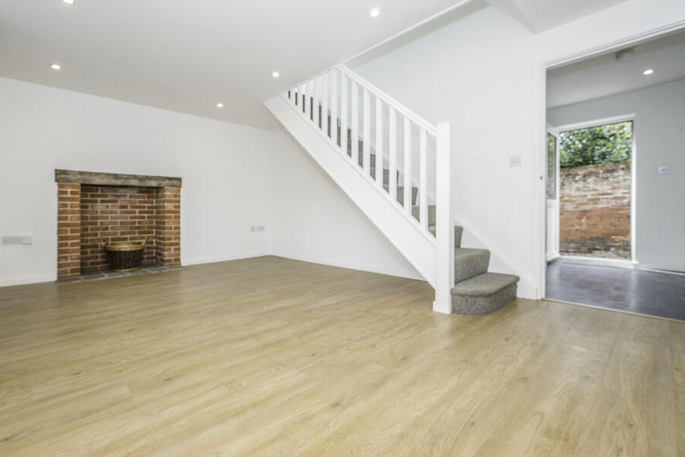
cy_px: 219
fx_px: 305
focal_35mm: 16
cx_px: 297
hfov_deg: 96.2
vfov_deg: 73.8
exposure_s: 1/125
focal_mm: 14
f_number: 7.1
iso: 320
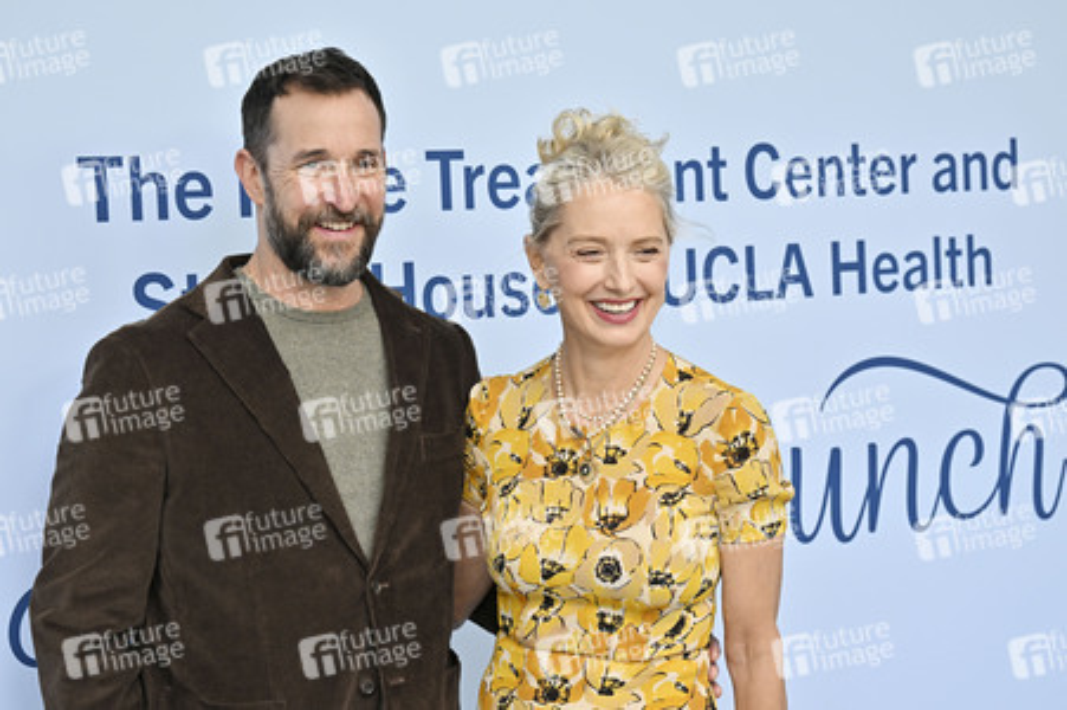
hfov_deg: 26.0
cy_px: 355
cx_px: 534
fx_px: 2310
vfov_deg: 17.5
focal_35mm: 78
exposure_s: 1/320
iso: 640
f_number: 6.3
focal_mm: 78
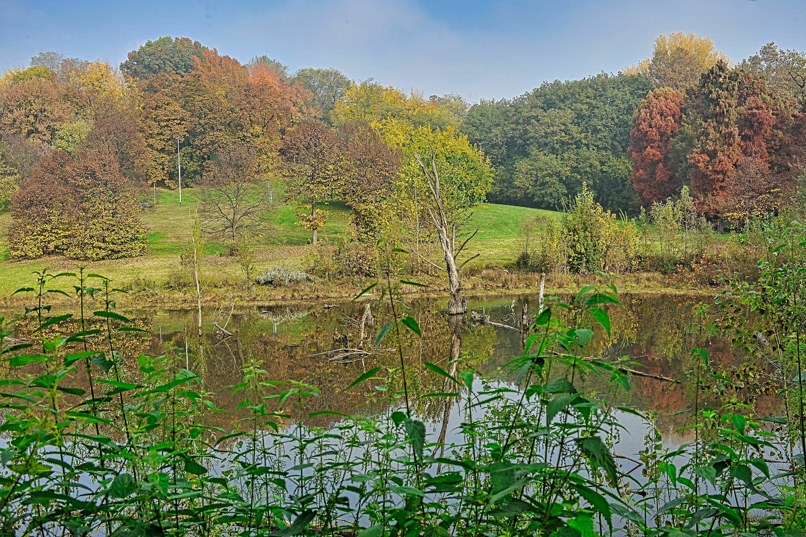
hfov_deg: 54.4
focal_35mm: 35
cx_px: 403
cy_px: 268
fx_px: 784
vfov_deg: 37.9
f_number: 13
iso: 200
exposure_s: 1/100
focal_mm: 35
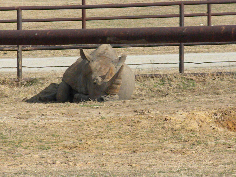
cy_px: 88
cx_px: 118
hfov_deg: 8.3
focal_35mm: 238
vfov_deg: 6.2
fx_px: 1623
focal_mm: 42.1
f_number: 14
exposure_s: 1/504
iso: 640
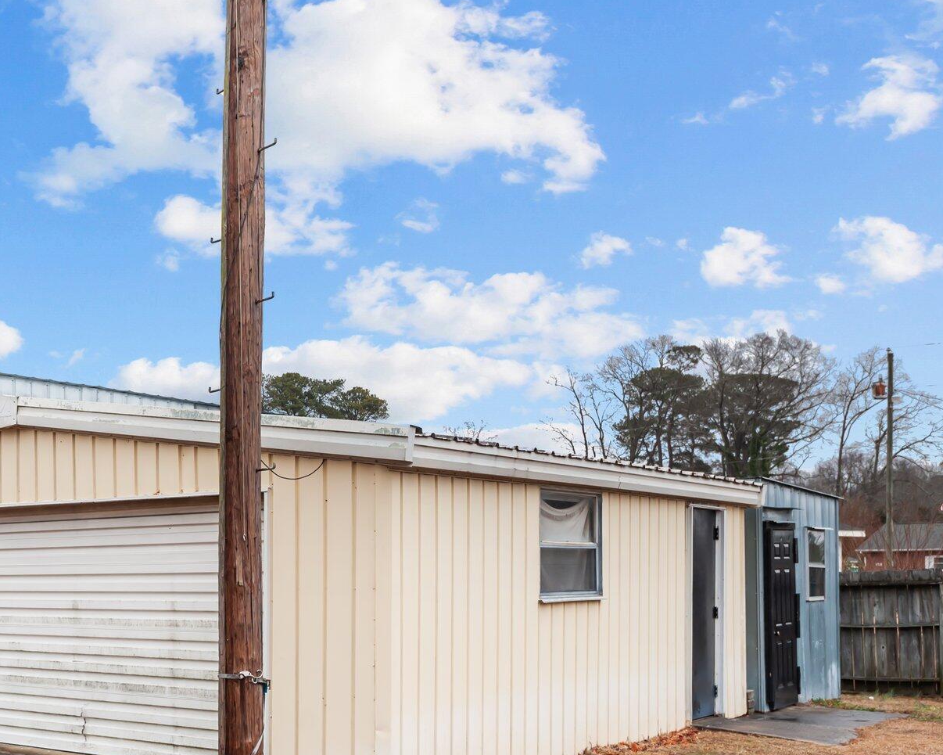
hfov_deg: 40.6
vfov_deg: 34.6
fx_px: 1200
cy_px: 505
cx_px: 149
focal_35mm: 43
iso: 400
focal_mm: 27
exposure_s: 1/125
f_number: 5.6
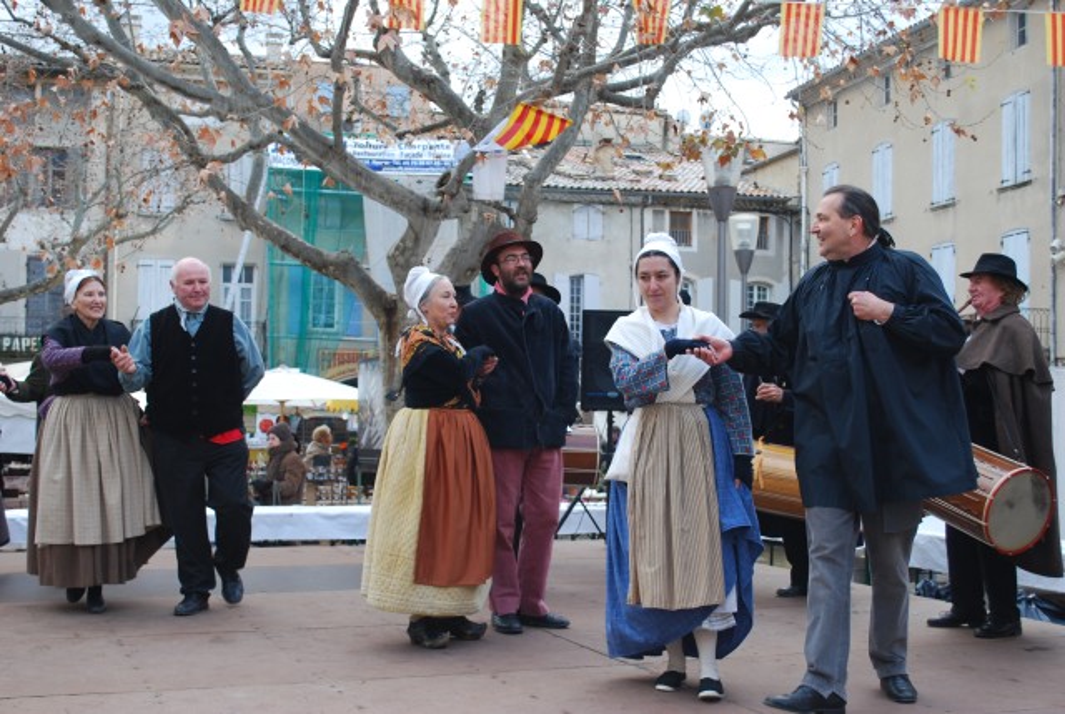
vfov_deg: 28.2
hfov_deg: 41.1
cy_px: 357
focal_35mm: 48
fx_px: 1422
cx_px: 532
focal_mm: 32
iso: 200
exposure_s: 1/125
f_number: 5.6
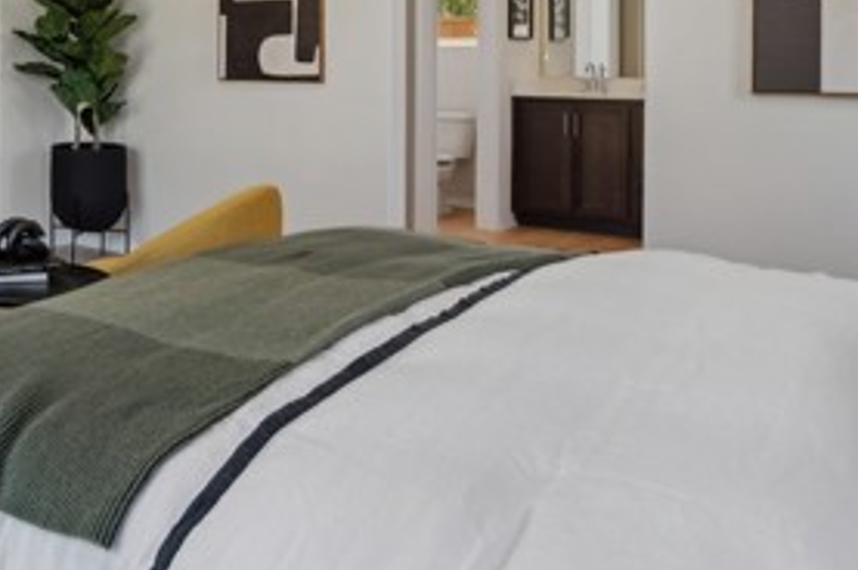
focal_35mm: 37
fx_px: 881
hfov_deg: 44.7
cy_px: 74
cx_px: 15
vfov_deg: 34.2
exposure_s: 1/30
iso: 250
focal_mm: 16
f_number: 7.1
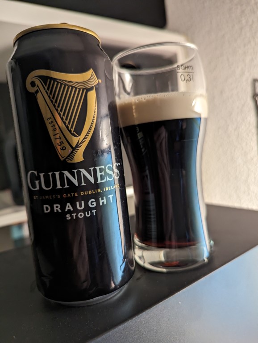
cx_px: 129
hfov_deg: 56.9
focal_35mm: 24
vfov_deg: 71.5
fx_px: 238
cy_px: 172
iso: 972
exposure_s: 1/45
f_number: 1.85
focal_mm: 6.81
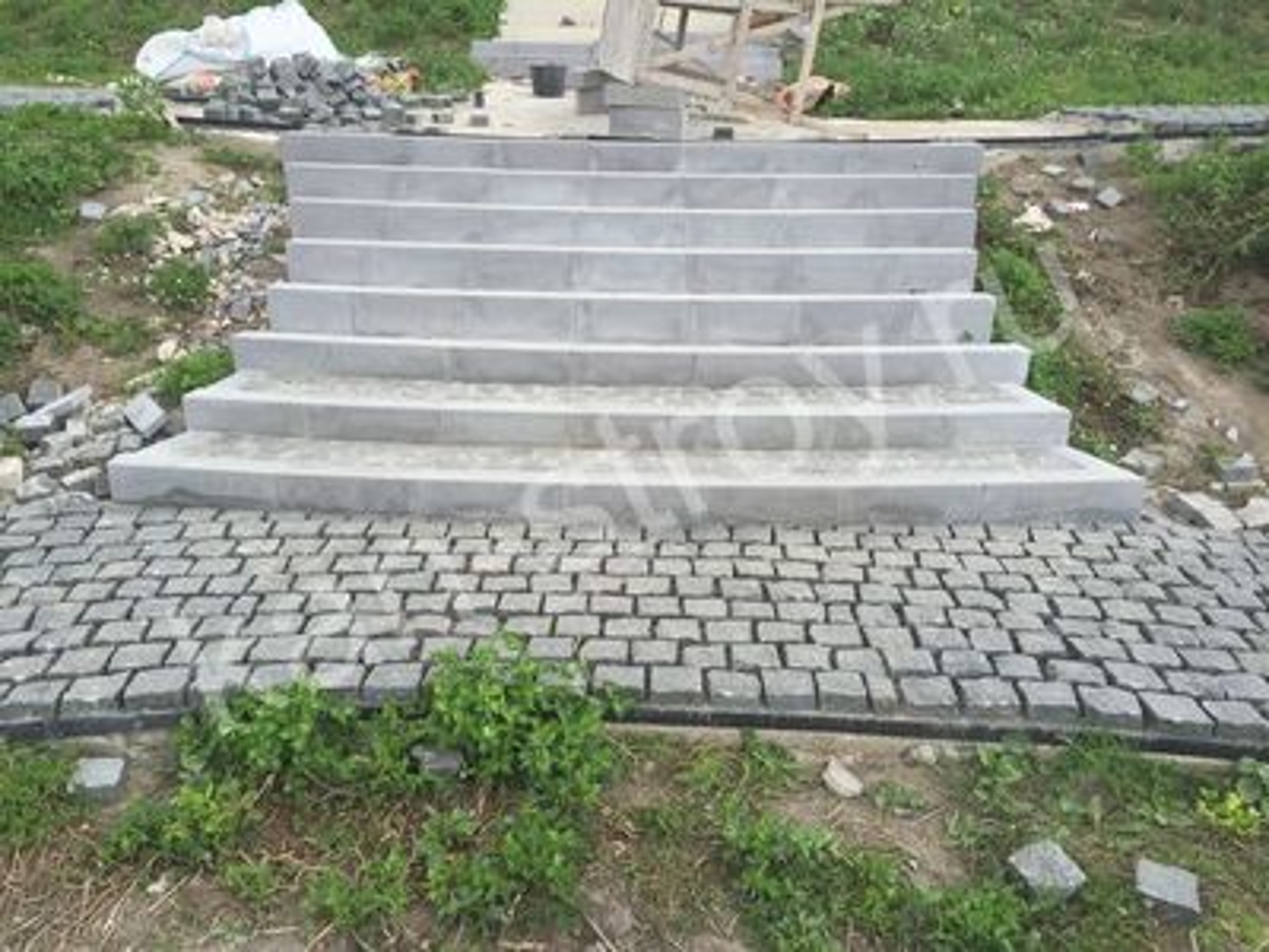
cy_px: 476
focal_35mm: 29
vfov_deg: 48.2
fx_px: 1063
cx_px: 634
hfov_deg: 61.7
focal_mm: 4.15
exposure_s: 1/694
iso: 32
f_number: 2.2
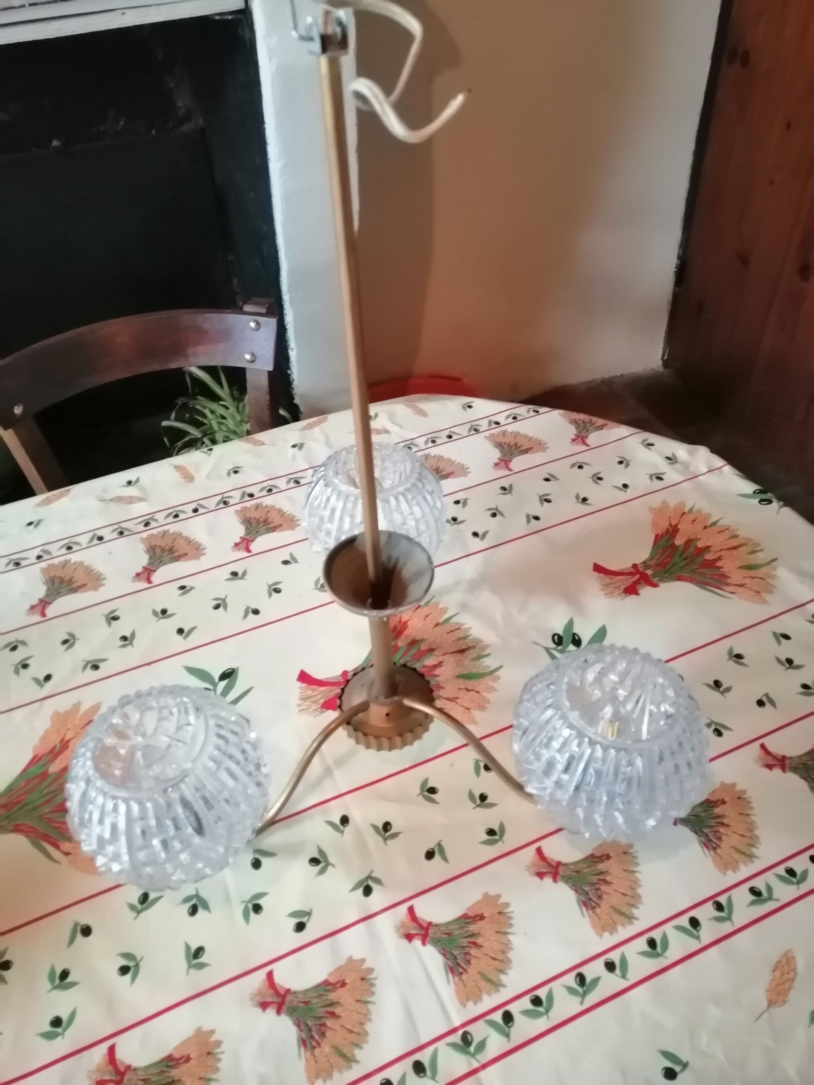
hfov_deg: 53.1
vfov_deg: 67.3
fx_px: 815
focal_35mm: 26
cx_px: 407
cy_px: 542
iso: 640
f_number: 1.8
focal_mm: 3.96
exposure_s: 1/20
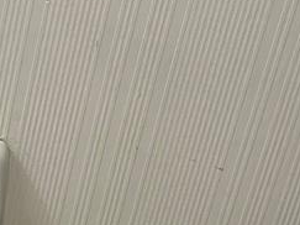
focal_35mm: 202
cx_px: -147
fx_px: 1750
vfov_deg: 7.2
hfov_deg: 9.5
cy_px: 338
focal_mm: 6.86
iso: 125
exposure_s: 1/60
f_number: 1.78
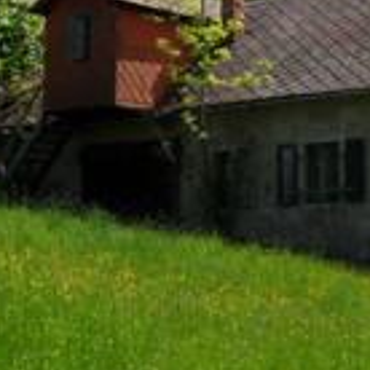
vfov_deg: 14.4
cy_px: 48
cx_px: 280
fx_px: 1451
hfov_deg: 14.5
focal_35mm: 120
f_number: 3.4
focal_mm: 5.3
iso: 80
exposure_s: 1/750
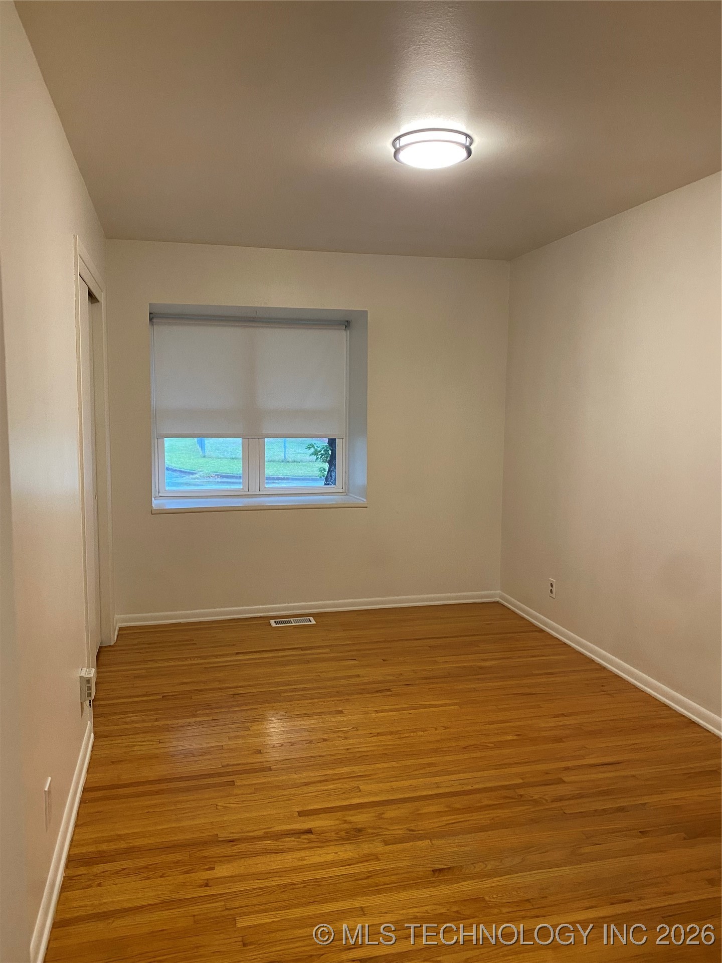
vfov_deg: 67.3
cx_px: 361
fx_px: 723
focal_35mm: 26
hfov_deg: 53.1
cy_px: 482
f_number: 1.8
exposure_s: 1/60
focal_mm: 4.25
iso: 200
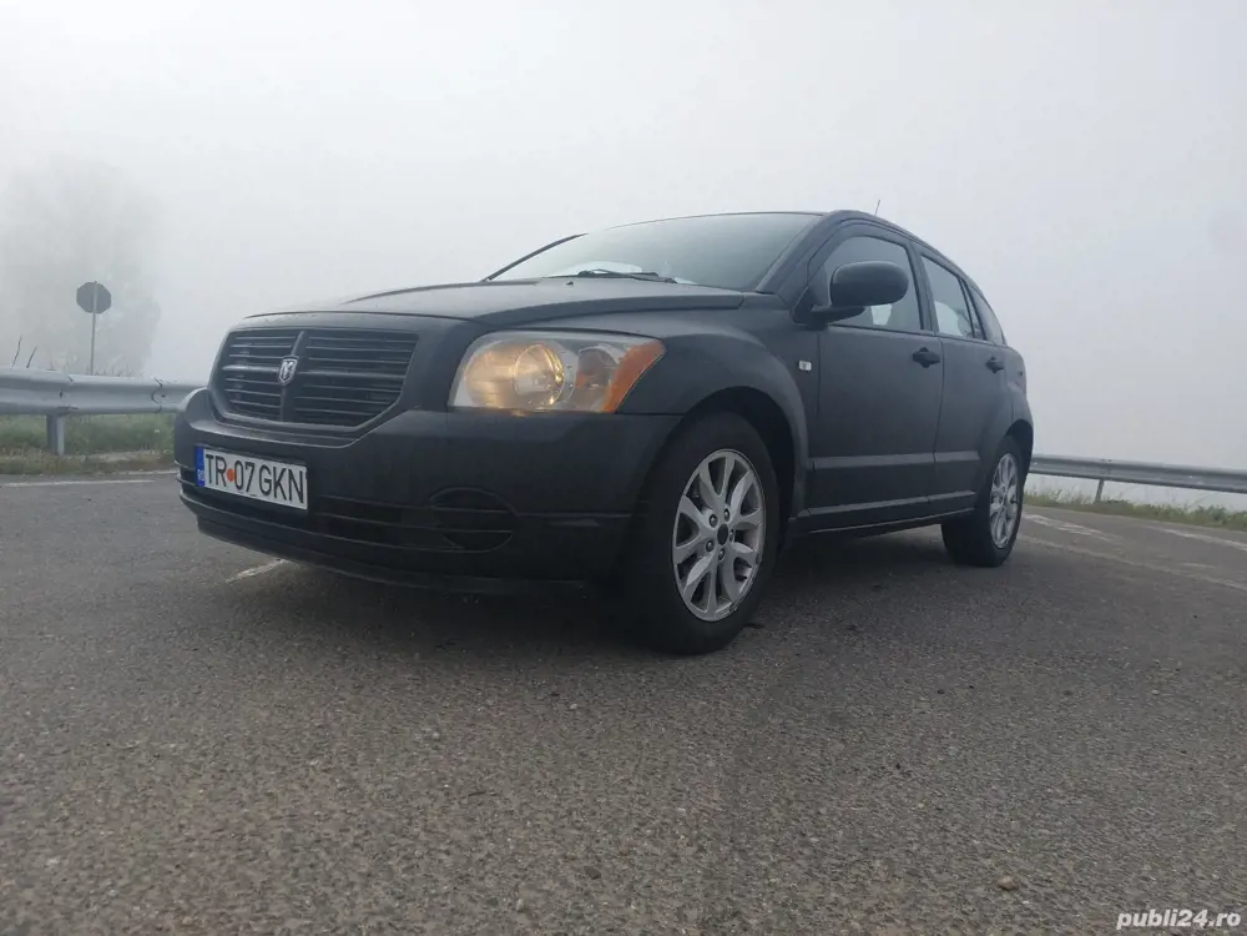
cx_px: 624
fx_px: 865
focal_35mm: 24
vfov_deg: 56.8
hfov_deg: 71.6
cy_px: 468
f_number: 1.8
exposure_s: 1/977
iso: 25
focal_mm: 5.23
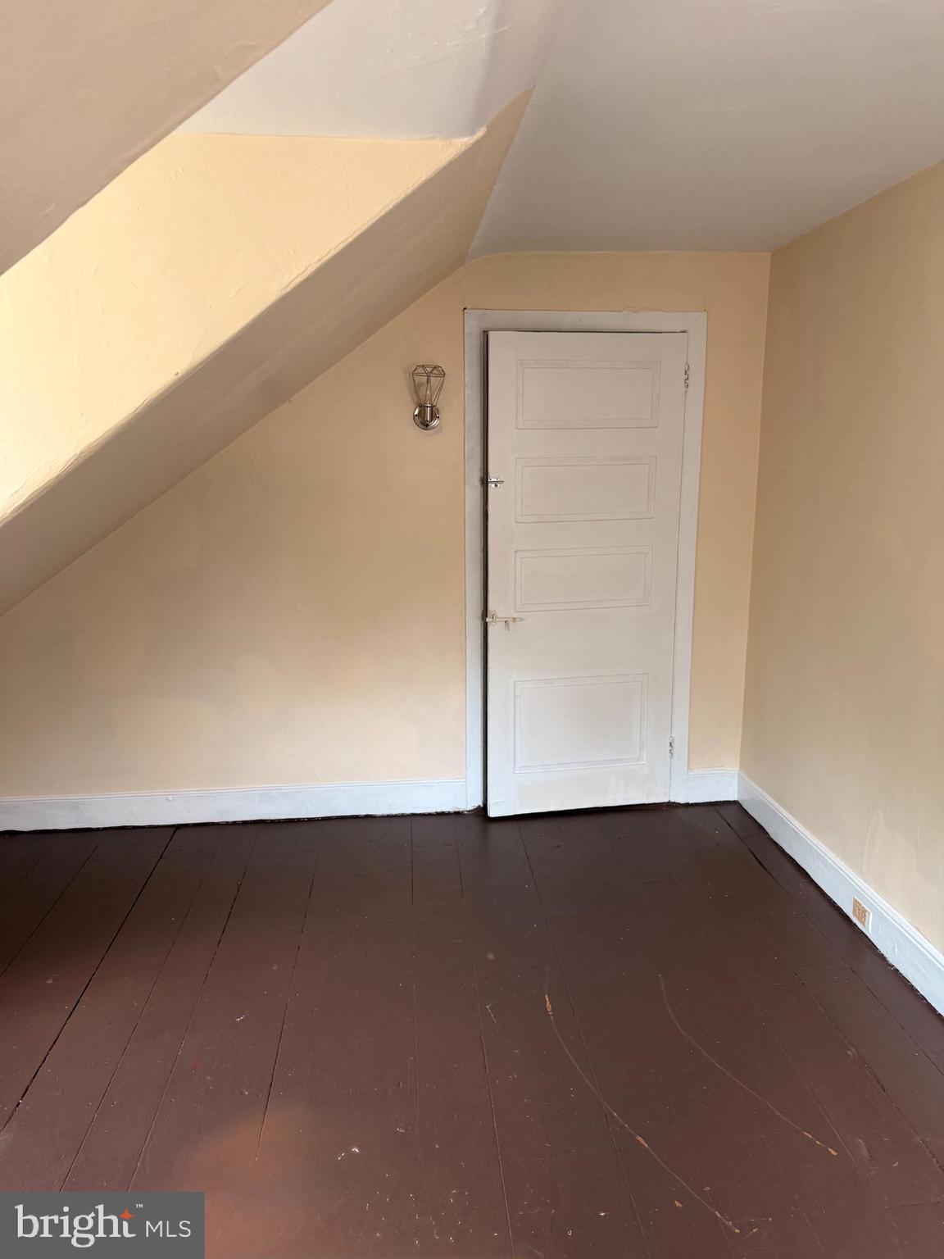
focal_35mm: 24
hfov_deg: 56.8
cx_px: 472
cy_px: 630
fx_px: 873
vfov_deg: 71.6
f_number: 1.78
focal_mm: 6.76
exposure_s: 1/121
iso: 160
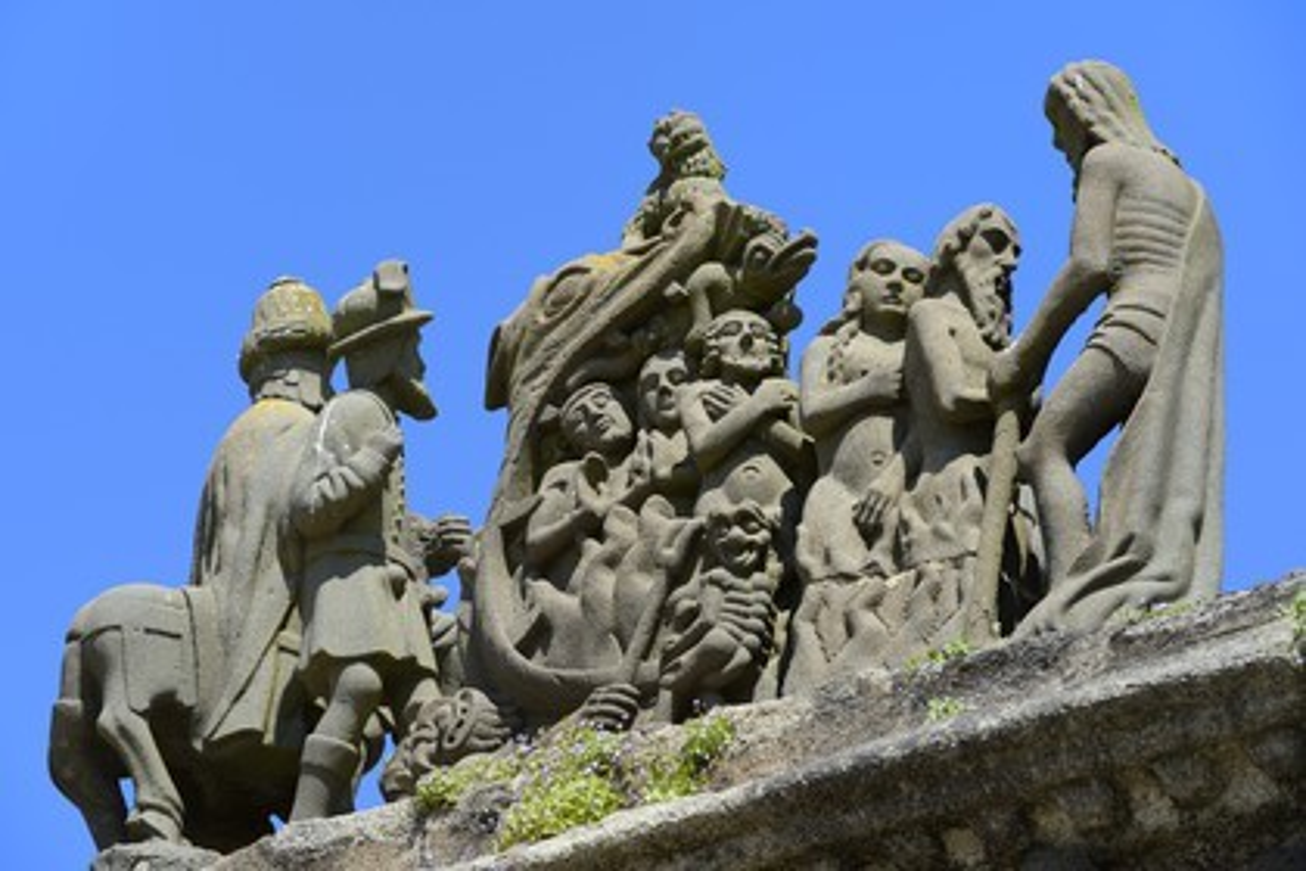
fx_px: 6529
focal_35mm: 180
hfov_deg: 11.4
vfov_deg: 7.6
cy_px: 436
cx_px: 653
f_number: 10
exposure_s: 1/250
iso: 200
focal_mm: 180
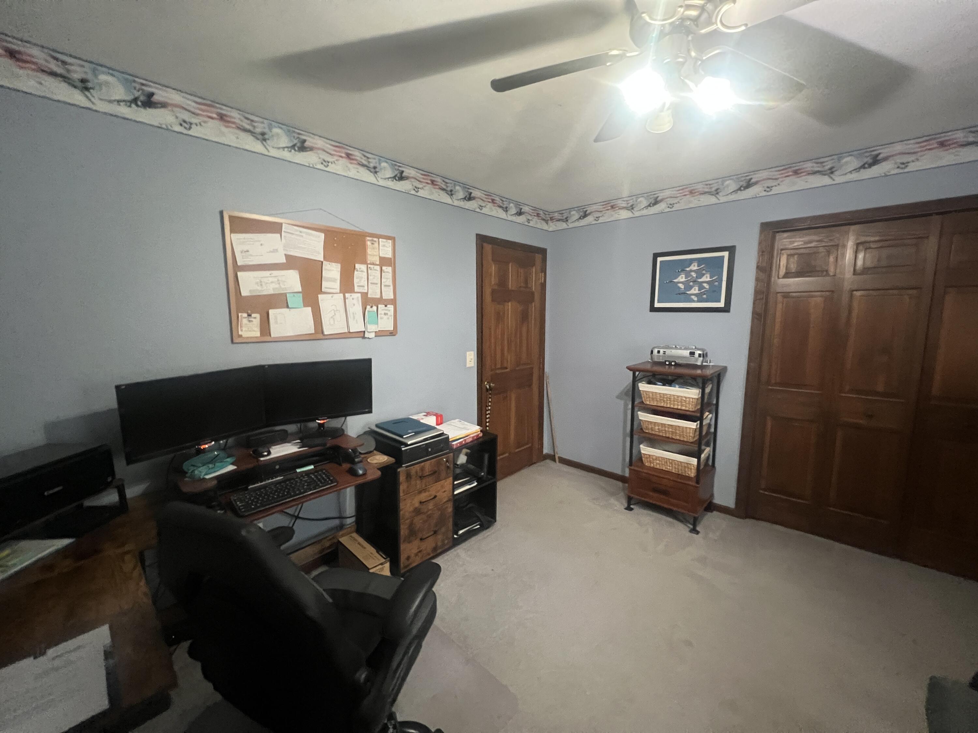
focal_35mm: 13
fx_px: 367
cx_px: 489
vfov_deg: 89.9
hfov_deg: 106.2
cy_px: 366
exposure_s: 1/40
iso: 800
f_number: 1.8
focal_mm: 1.57
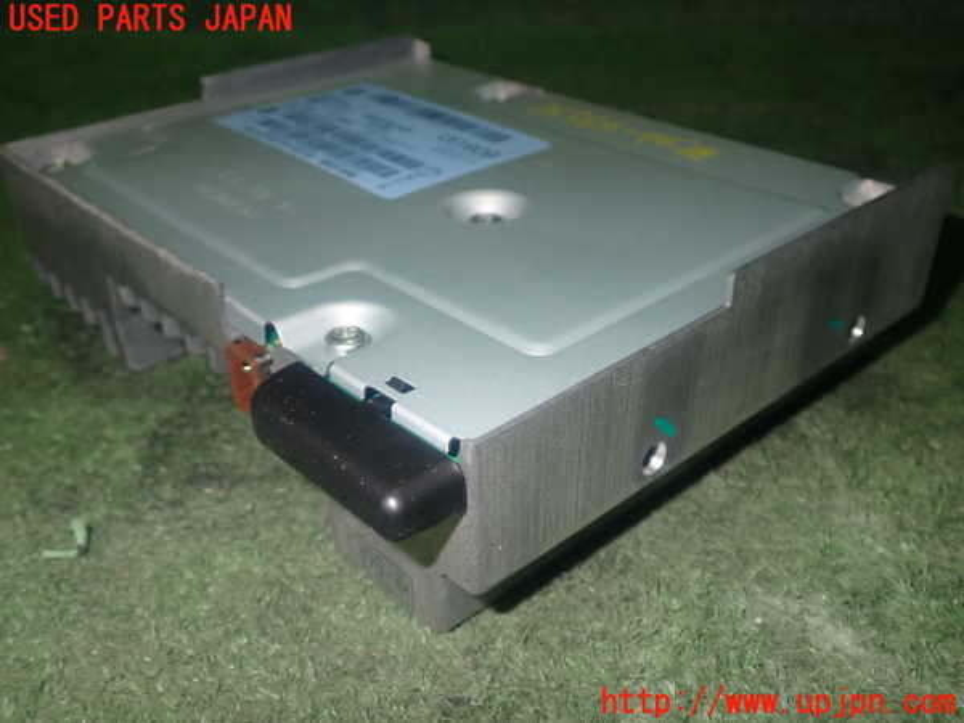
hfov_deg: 51.4
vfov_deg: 39.7
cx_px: 482
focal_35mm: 36
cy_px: 362
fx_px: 1003
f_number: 7.1
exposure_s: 1/40
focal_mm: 6.37
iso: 320
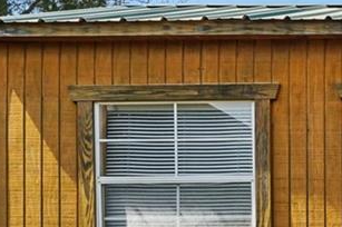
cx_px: 520
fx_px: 759
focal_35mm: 80
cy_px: 250
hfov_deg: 21.2
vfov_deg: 16.5
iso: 100
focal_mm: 16
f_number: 8
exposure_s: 1/60
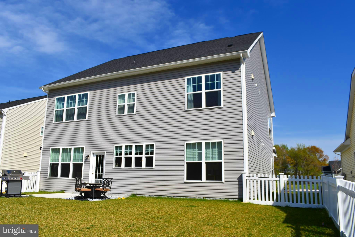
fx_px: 266
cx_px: 178
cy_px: 118
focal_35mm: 27
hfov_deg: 67.3
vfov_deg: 48.0
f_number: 8
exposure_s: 1/500
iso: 140
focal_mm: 18
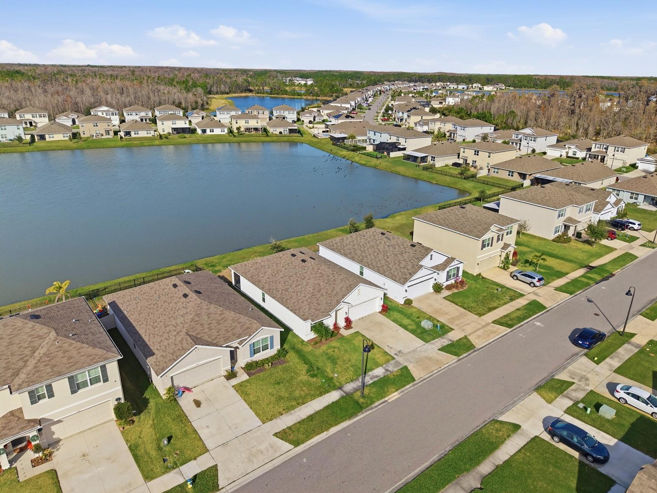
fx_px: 474
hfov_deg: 69.4
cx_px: 340
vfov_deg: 54.9
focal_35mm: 25
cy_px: 244
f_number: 1.8
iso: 100
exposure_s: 1/1600
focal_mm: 8.7
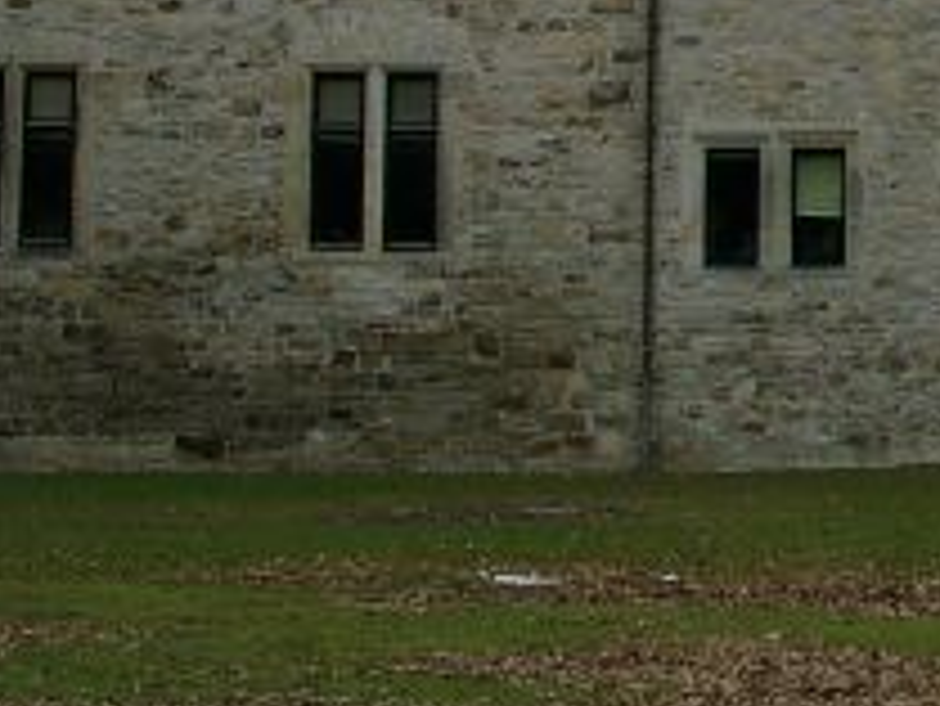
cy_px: -369
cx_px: 1327
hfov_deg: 14.3
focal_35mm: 130
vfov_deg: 11.0
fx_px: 3532
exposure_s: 1/217
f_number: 4
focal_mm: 7.13
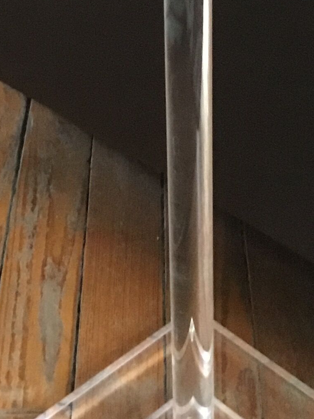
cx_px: 139
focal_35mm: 100
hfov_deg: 14.8
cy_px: -39
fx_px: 1209
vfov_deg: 18.9
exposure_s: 1/17
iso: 500
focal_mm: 3.3
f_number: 2.4
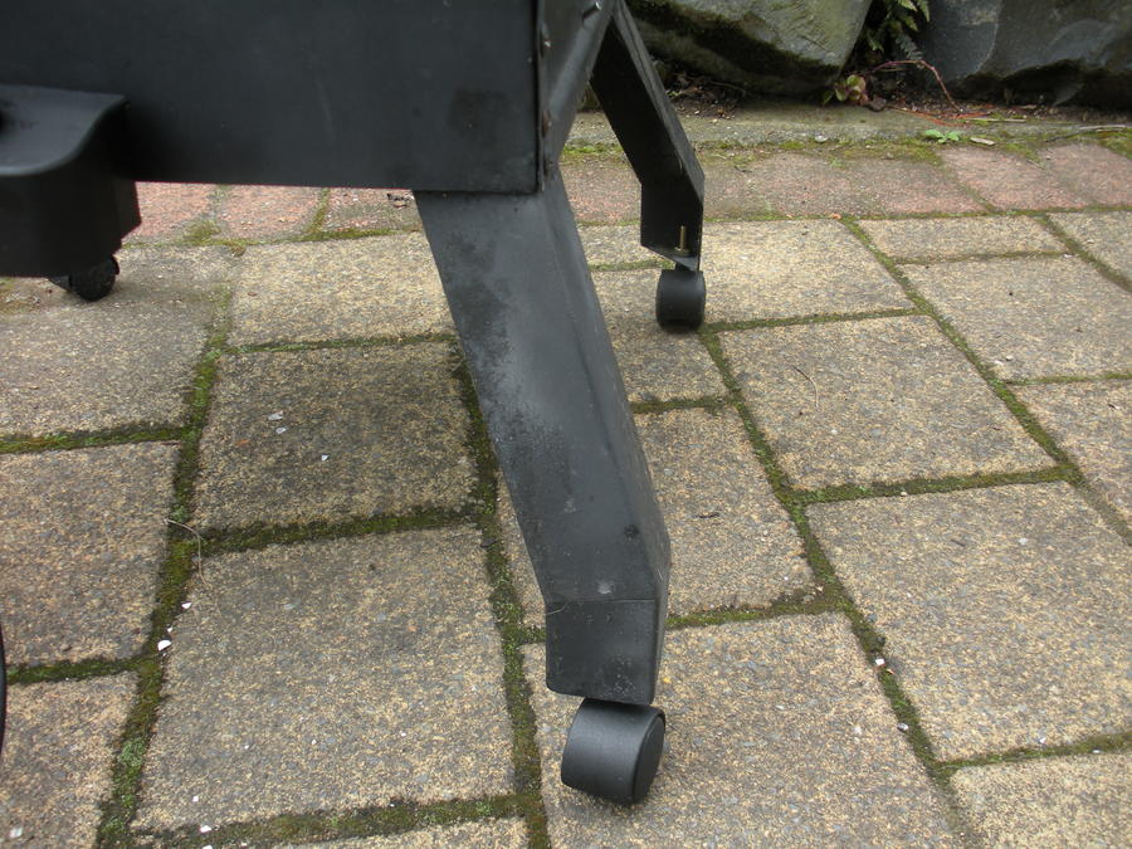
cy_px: 424
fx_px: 1145
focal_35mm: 35
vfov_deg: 40.7
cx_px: 566
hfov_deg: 52.6
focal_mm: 6.3
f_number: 3.5
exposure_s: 1/59.6
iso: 74
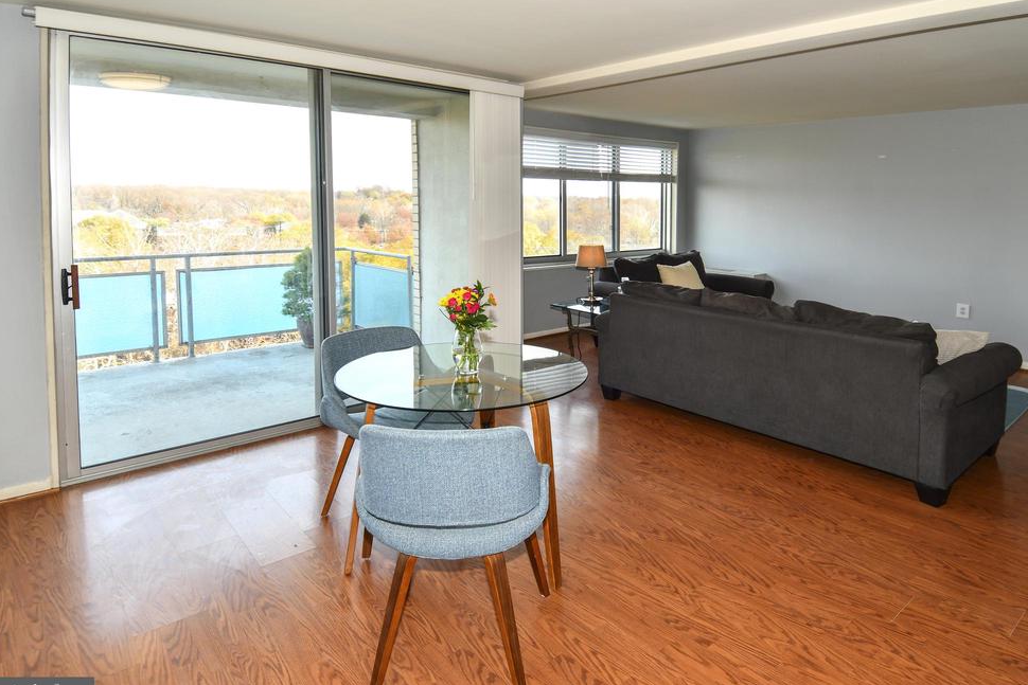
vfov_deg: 64.6
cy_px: 354
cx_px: 519
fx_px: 543
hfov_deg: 86.9
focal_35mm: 19
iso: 200
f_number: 5
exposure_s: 1/100
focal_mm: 12
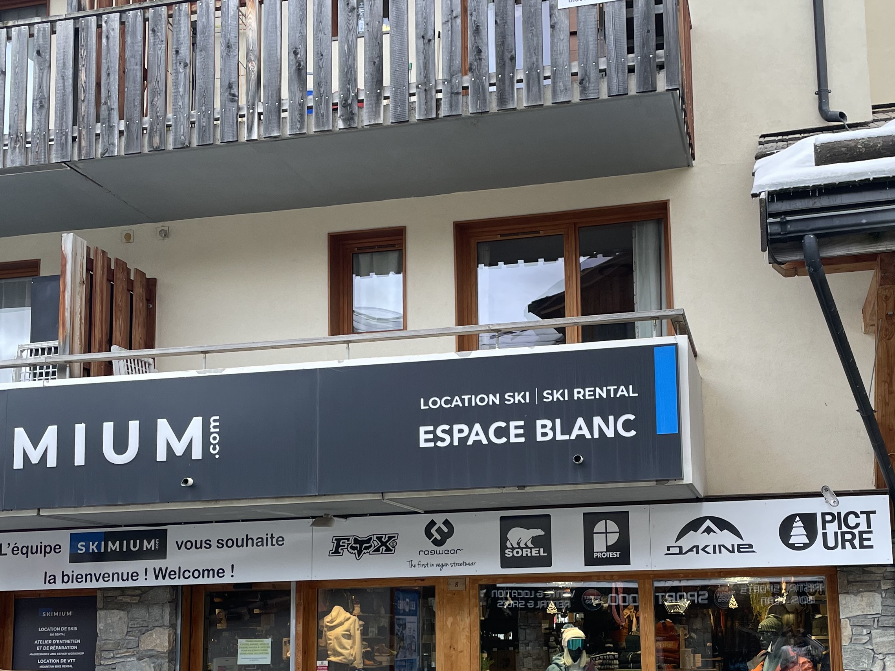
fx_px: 1189
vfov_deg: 31.0
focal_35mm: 46
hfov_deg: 41.1
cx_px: 511
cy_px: 492
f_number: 1.6
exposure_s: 1/121
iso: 64
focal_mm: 4.2
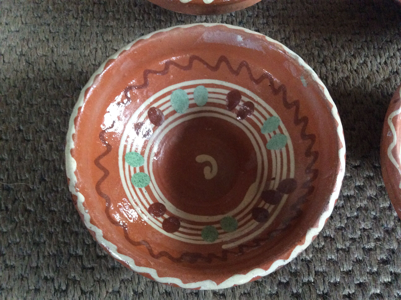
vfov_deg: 44.1
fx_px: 370
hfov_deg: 56.9
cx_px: 200
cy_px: 150
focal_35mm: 32
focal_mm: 3.3
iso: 320
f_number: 2.4
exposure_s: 1/17
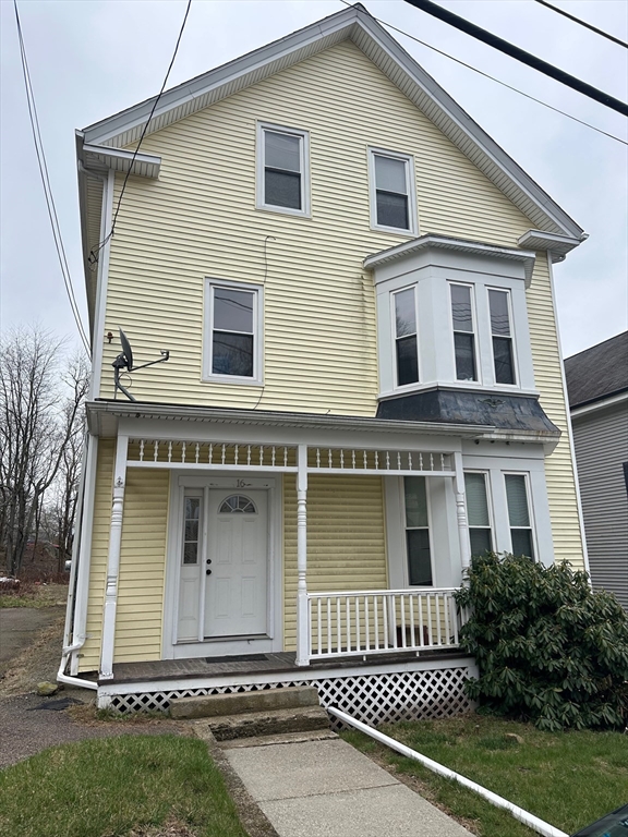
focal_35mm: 24
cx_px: 314
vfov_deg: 71.6
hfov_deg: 56.8
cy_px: 418
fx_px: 581
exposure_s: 1/2252
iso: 80
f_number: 1.78
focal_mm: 6.86
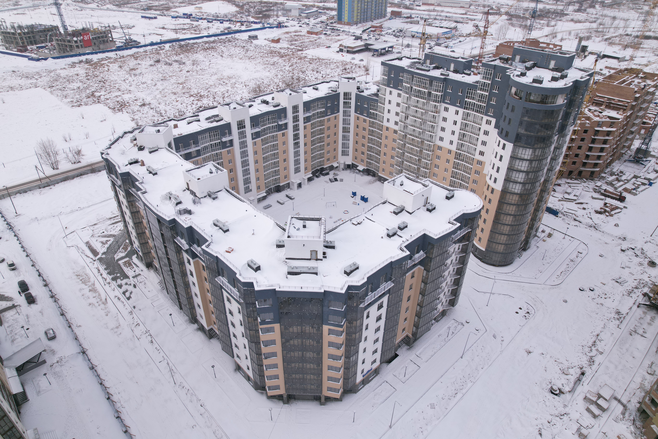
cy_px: 220
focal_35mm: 22
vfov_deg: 57.2
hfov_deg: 78.6
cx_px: 329
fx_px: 402
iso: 100
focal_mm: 8.38
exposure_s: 1/80
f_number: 2.8
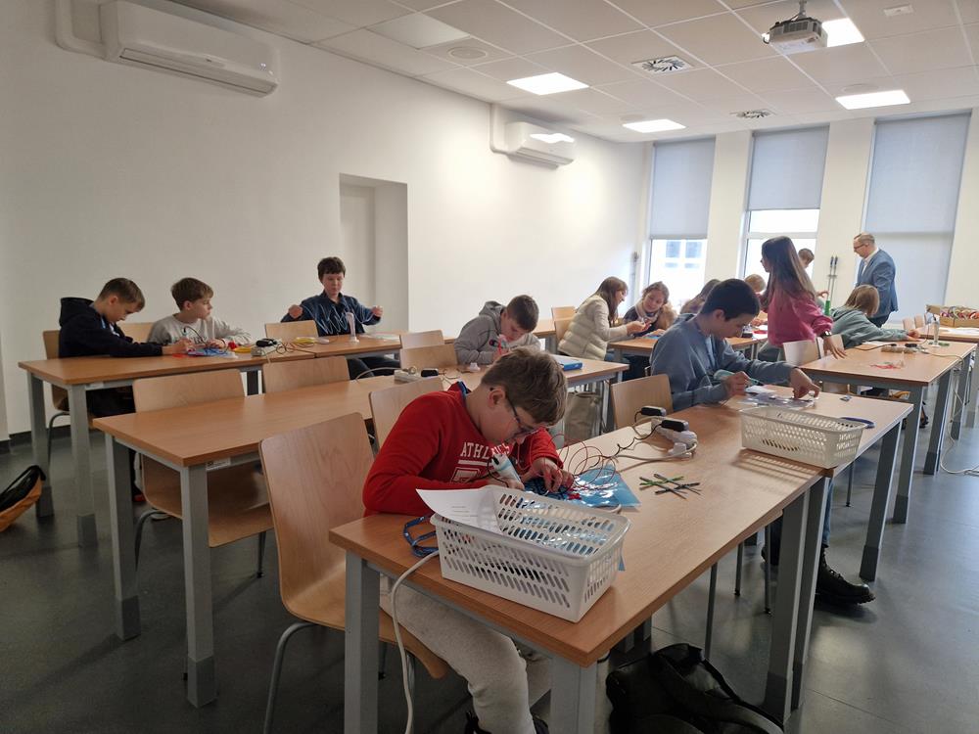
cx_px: 490
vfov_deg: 58.9
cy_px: 367
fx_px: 650
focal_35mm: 23
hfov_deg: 73.9
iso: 160
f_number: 1.8
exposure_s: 1/100
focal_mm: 5.4
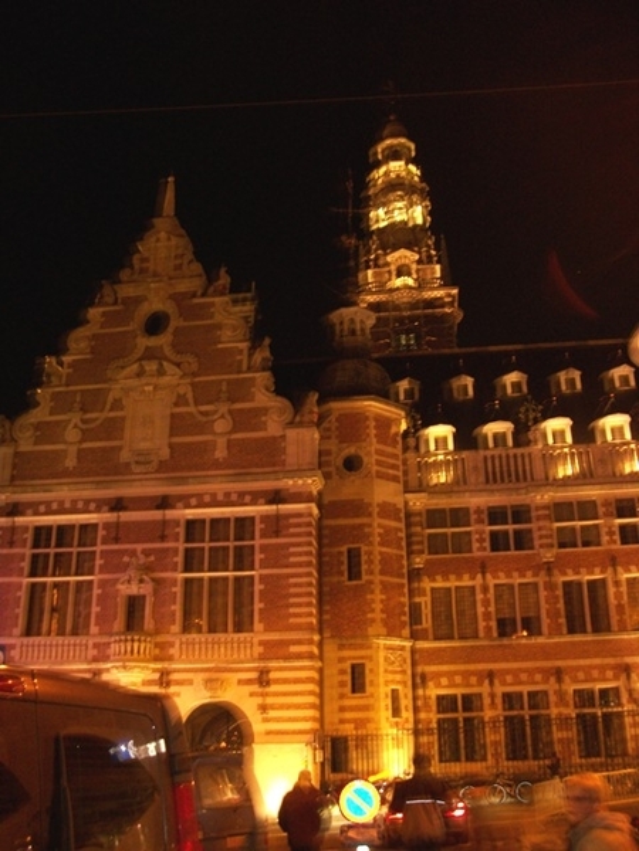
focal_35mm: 32
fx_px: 788
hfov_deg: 44.2
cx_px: 320
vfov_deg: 56.8
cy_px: 426
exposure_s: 1/2
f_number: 2.9
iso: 160
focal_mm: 5.7
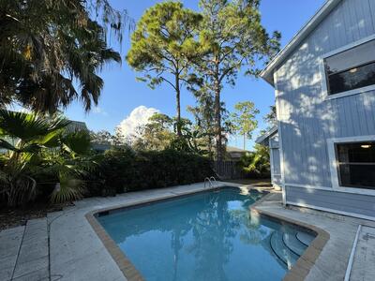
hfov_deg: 102.1
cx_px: 188
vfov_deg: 85.7
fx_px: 152
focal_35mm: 14
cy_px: 140
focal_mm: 2.22
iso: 40
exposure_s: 1/652
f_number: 2.2
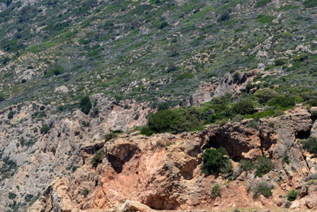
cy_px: 180
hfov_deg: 12.9
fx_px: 1400
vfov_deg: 8.6
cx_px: 195
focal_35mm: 159
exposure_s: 1/400
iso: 400
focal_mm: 55
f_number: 11
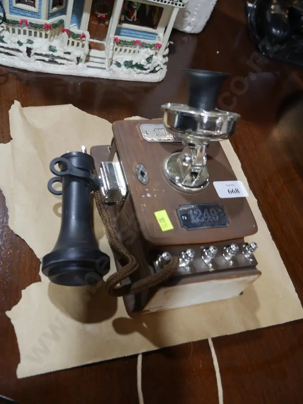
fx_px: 350
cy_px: 202
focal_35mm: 30
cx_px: 152
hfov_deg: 46.8
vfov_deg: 59.9
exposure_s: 1/60
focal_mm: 15
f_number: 3.6
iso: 250
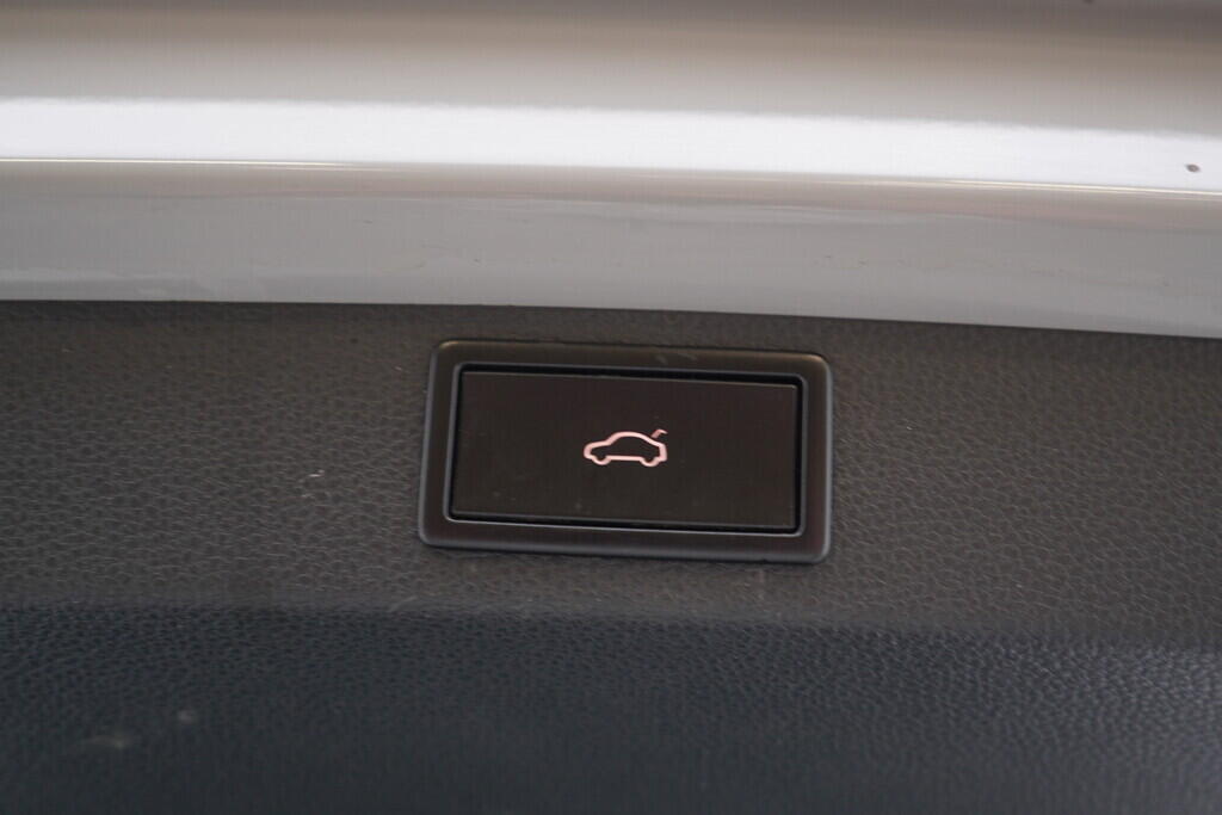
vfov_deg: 36.9
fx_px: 1222
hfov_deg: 53.1
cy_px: 408
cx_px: 611
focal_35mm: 36
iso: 200
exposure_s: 1/40
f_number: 2.8
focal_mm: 24
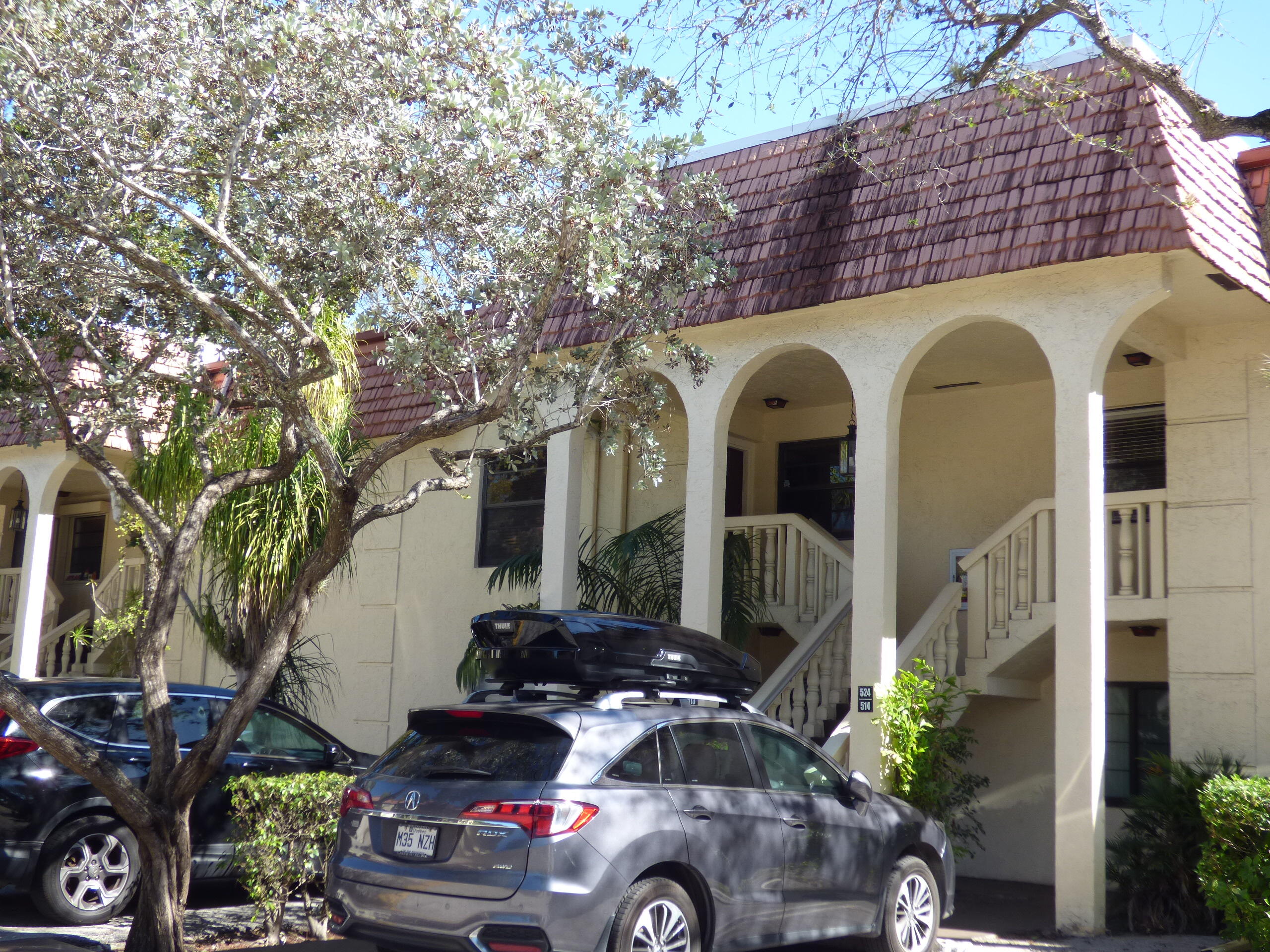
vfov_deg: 35.1
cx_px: 635
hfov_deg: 45.8
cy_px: 476
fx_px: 1504
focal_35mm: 41
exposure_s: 1/250
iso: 100
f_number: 3.6
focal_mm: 7.07
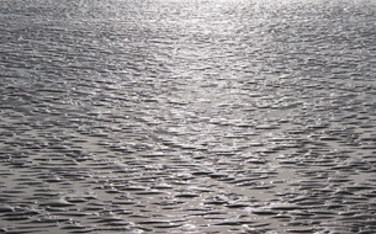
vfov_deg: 16.1
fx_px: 827
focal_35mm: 81
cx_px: 259
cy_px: 68
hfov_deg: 25.4
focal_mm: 35
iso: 100
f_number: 13
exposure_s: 1/320
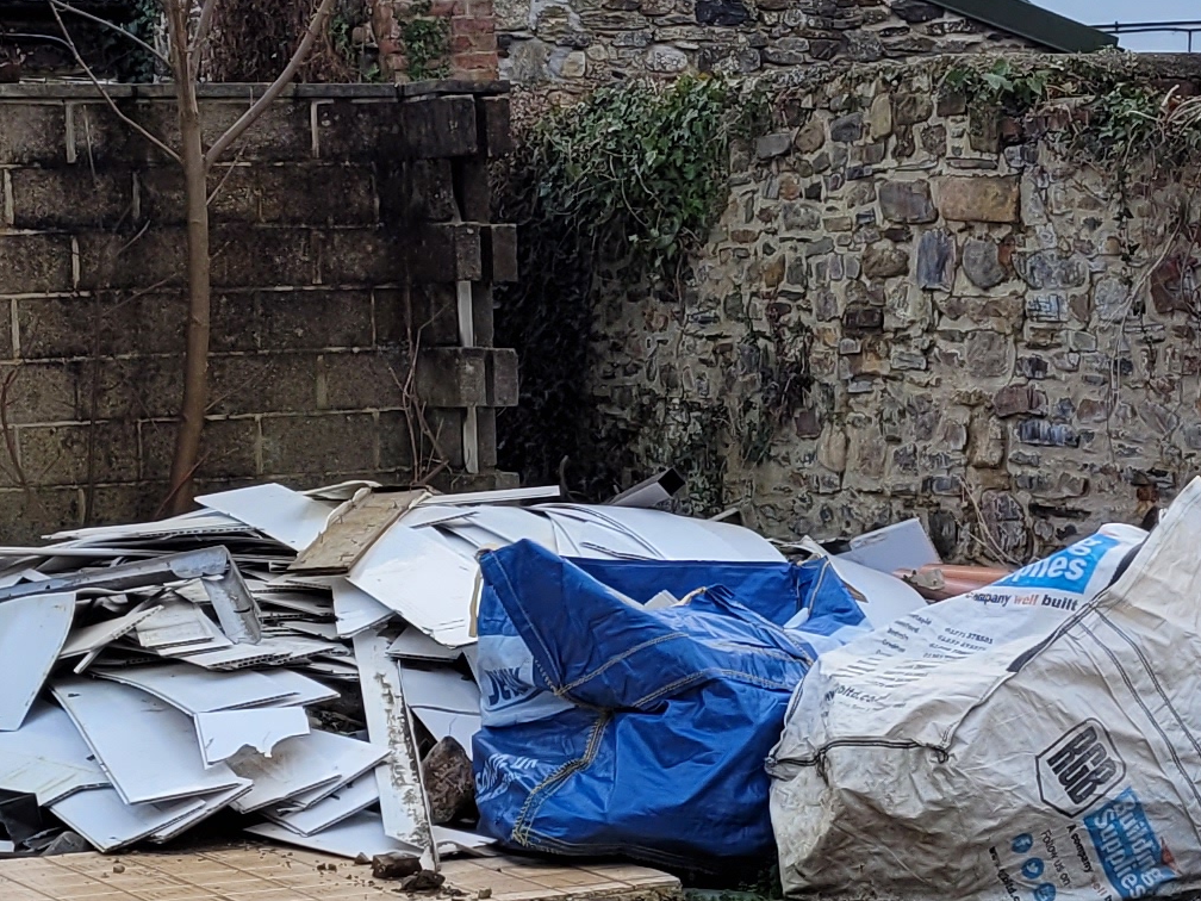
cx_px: 589
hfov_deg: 18.9
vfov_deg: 14.2
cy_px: 684
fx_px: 3608
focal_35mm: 104
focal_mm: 5.4
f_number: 1.8
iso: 40
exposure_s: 1/703
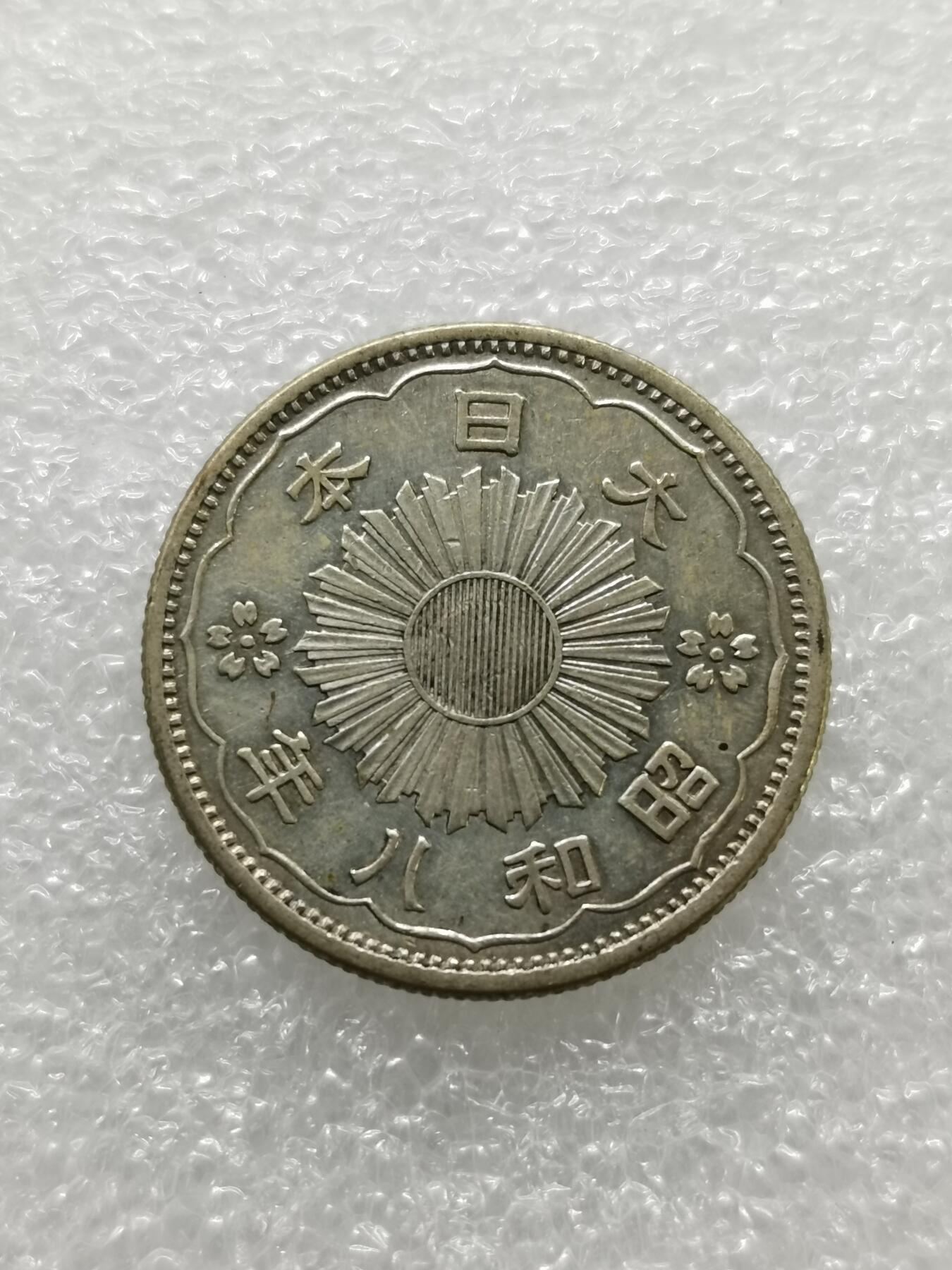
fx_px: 2603
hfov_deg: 20.7
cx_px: 476
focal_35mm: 71
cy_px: 635
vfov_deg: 27.4
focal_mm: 5.56
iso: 64
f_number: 1.6
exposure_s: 1/100
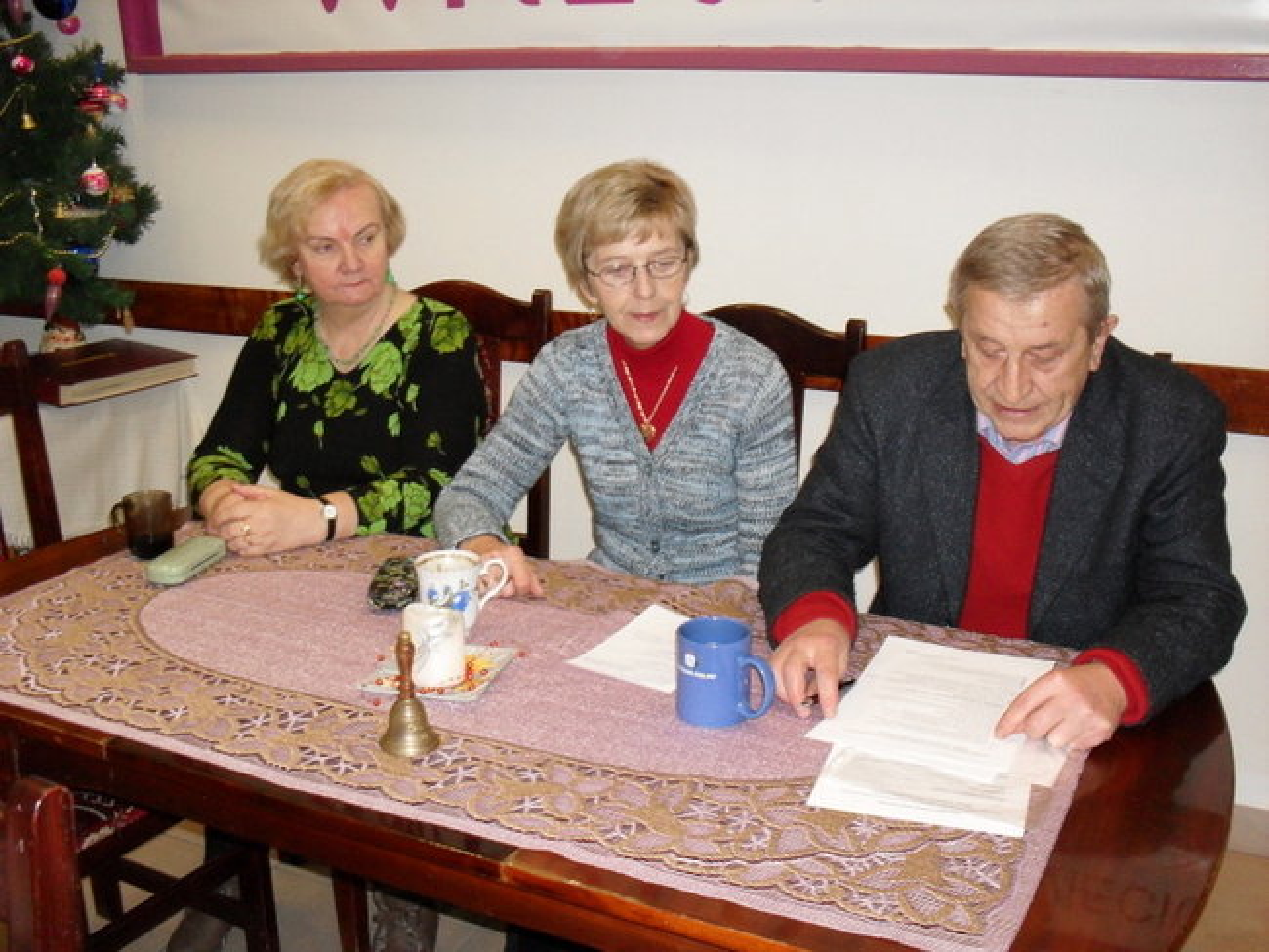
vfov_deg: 37.7
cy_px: 476
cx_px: 634
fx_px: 1394
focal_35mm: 38
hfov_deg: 49.0
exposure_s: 1/45
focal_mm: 6.3
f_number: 2.8
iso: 200
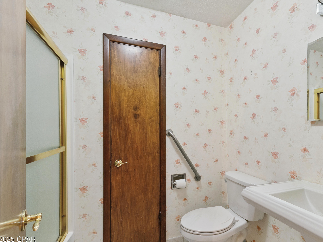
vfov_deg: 74.7
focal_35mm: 17
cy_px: 124
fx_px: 159
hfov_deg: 90.5
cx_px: 183
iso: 320
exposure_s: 1/8
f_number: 8
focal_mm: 10
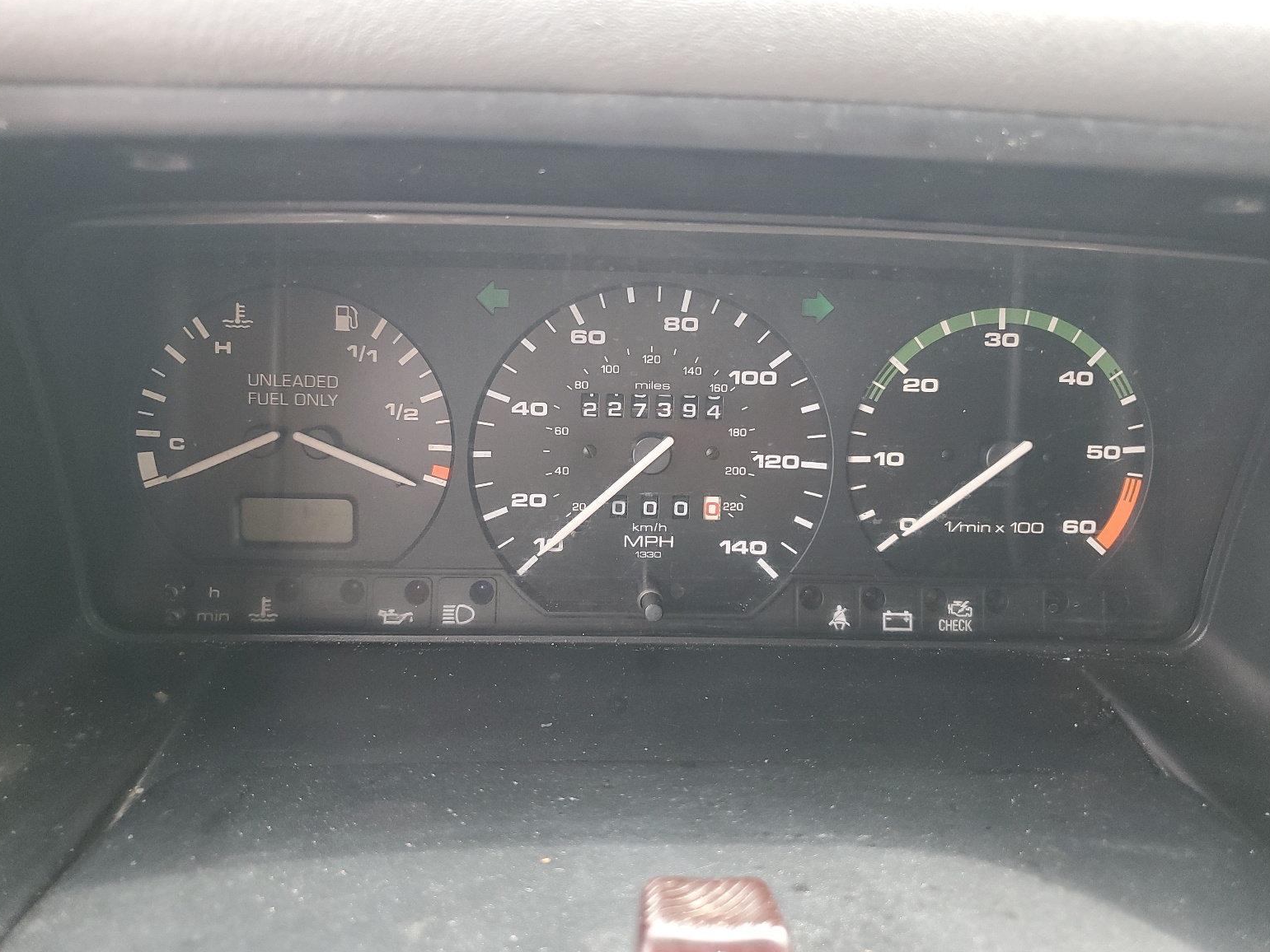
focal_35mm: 27
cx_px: 635
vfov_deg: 51.4
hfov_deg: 65.3
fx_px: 991
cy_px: 471
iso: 88
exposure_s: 1/120
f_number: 1.5
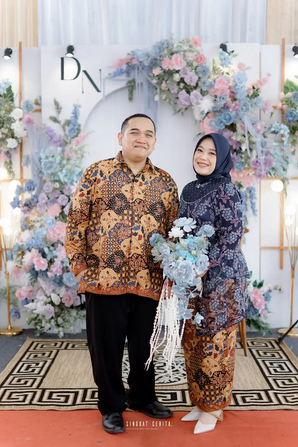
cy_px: 224
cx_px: 149
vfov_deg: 39.6
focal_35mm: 50
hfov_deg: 27.0
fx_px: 621
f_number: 1.8
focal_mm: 50
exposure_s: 1/160
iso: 250
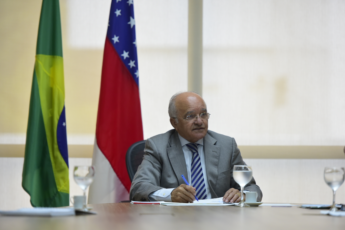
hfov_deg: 12.1
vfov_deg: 8.1
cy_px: 115
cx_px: 172
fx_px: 1629
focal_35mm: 170
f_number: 2.8
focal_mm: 170
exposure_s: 1/250
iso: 2000
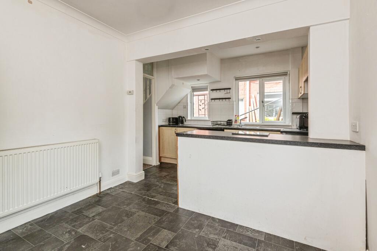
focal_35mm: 16
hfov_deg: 96.8
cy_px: 126
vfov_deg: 73.7
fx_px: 167
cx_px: 188
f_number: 8
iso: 320
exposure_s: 1/50
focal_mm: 16
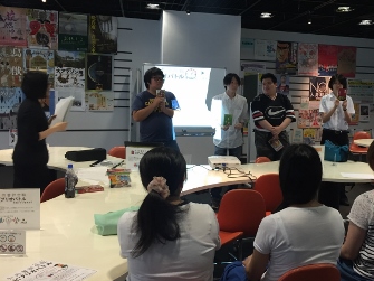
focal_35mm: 39
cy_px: 120
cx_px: 244
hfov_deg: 47.2
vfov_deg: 36.7
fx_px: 421
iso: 64
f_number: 2.2
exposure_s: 1/30
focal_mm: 4.15
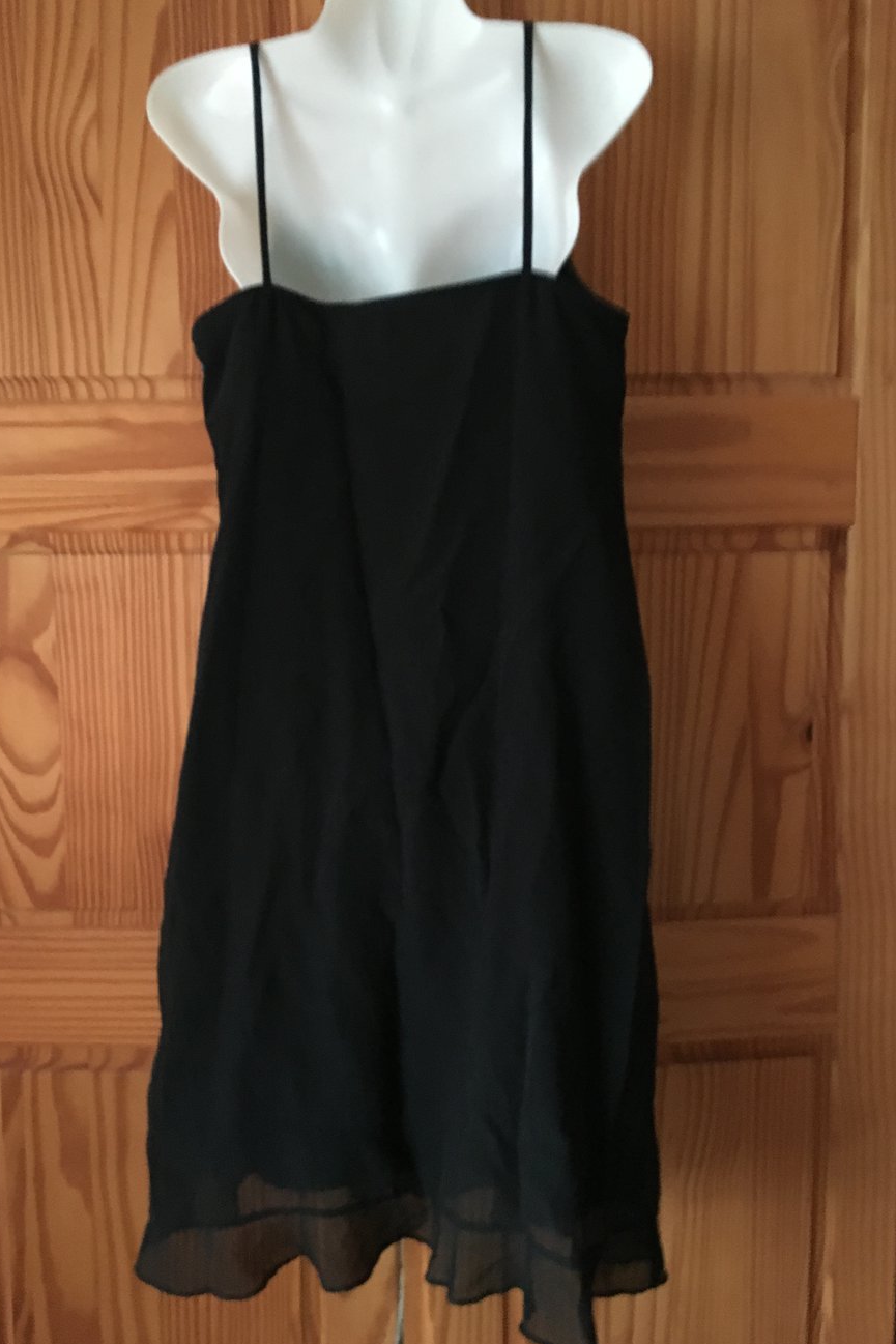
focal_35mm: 31
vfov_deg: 60.3
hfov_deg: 42.3
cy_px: 674
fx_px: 1157
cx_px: 437
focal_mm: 4.15
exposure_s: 1/17
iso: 400
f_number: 2.2
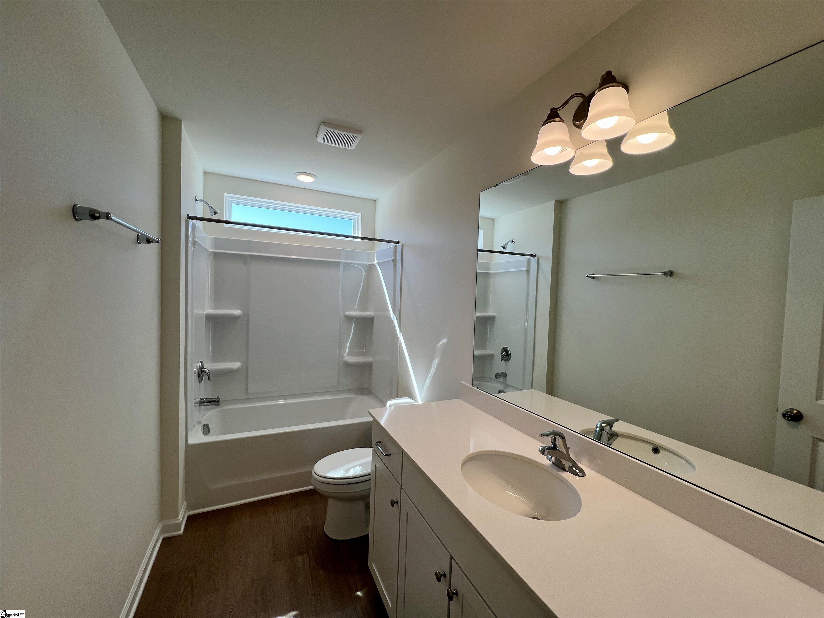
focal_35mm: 13
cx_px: 412
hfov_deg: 106.2
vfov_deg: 89.9
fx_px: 309
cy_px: 309
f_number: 1.8
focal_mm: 1.57
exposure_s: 1/154
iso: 32
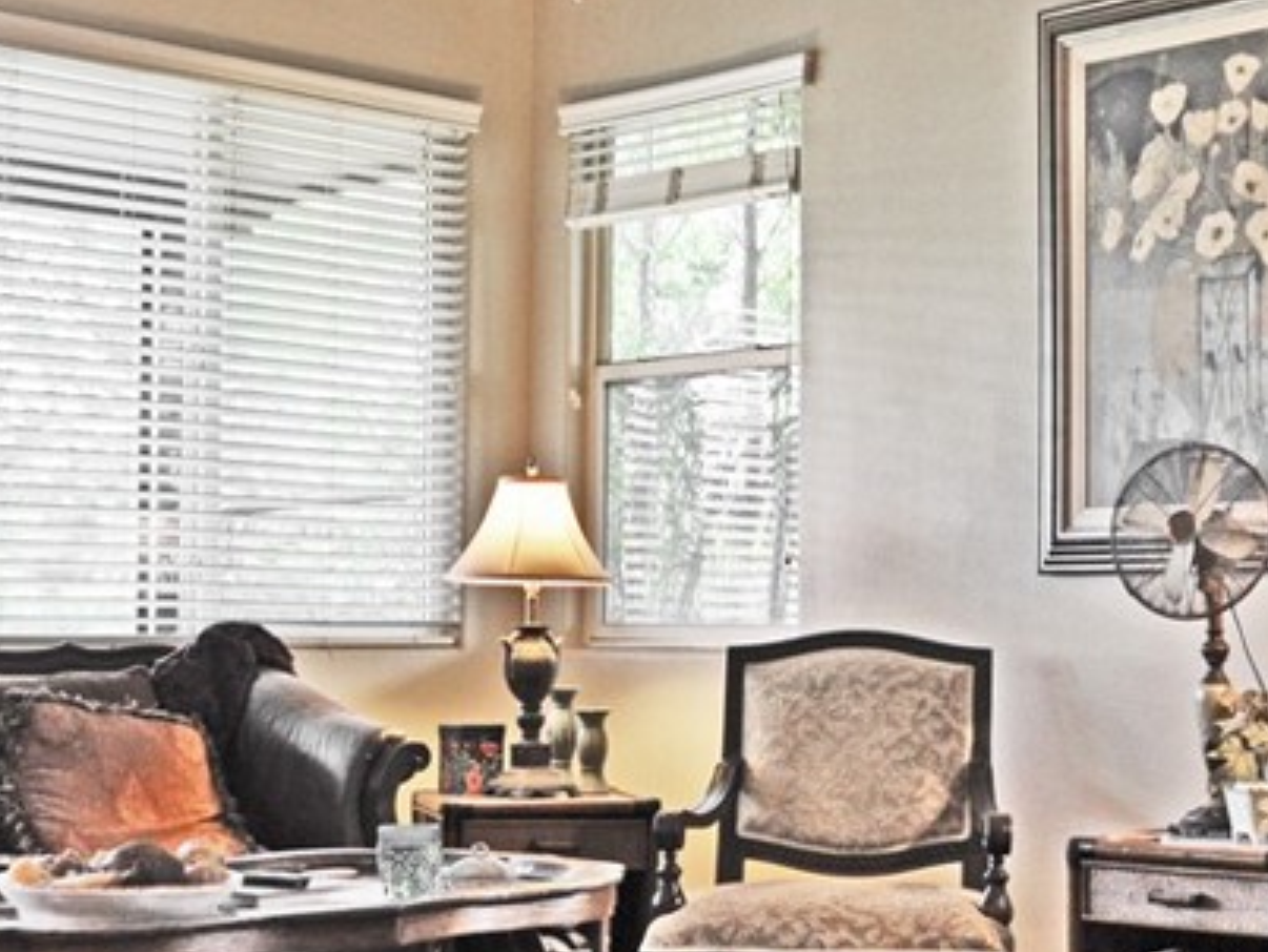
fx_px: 2419
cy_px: 504
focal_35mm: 66
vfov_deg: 22.3
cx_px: 785
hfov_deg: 29.3
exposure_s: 1/60
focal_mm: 18
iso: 400
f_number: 4
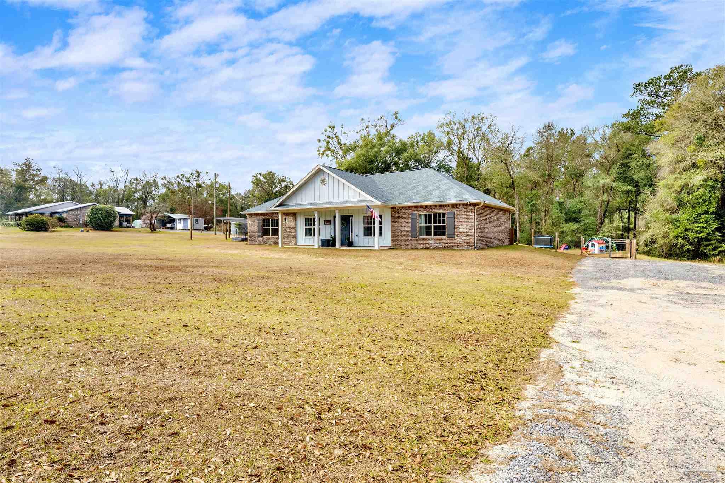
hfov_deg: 88.4
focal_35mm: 18
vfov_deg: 65.9
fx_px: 373
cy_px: 242
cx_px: 362
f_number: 11
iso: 500
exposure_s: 1/320
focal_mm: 18.5
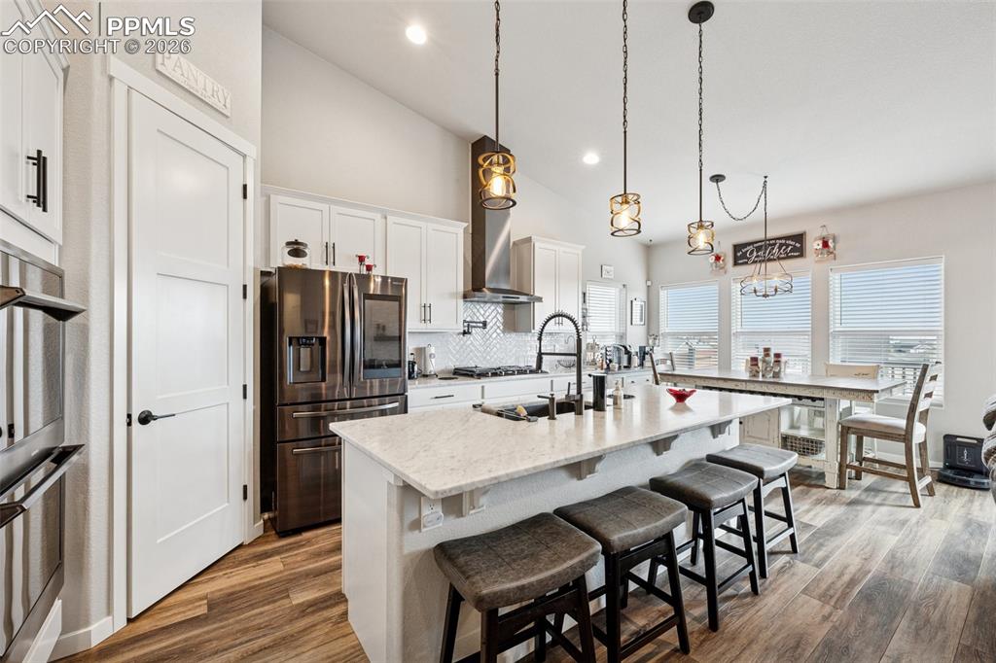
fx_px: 415
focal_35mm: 15
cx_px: 498
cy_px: 332
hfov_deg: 100.4
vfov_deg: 77.3
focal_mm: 15
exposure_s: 1/10
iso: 800
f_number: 11
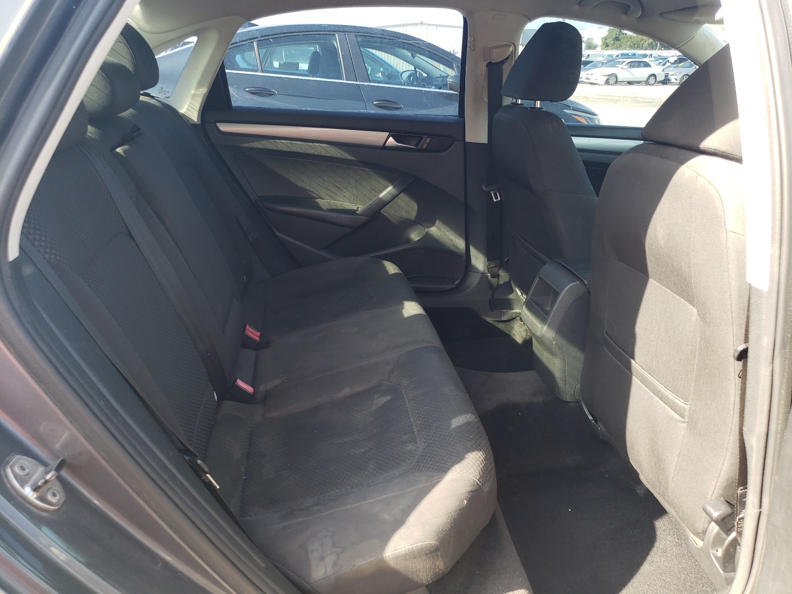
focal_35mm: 26
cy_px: 297
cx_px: 396
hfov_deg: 67.3
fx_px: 595
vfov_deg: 53.1
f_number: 1.5
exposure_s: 1/123
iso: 50
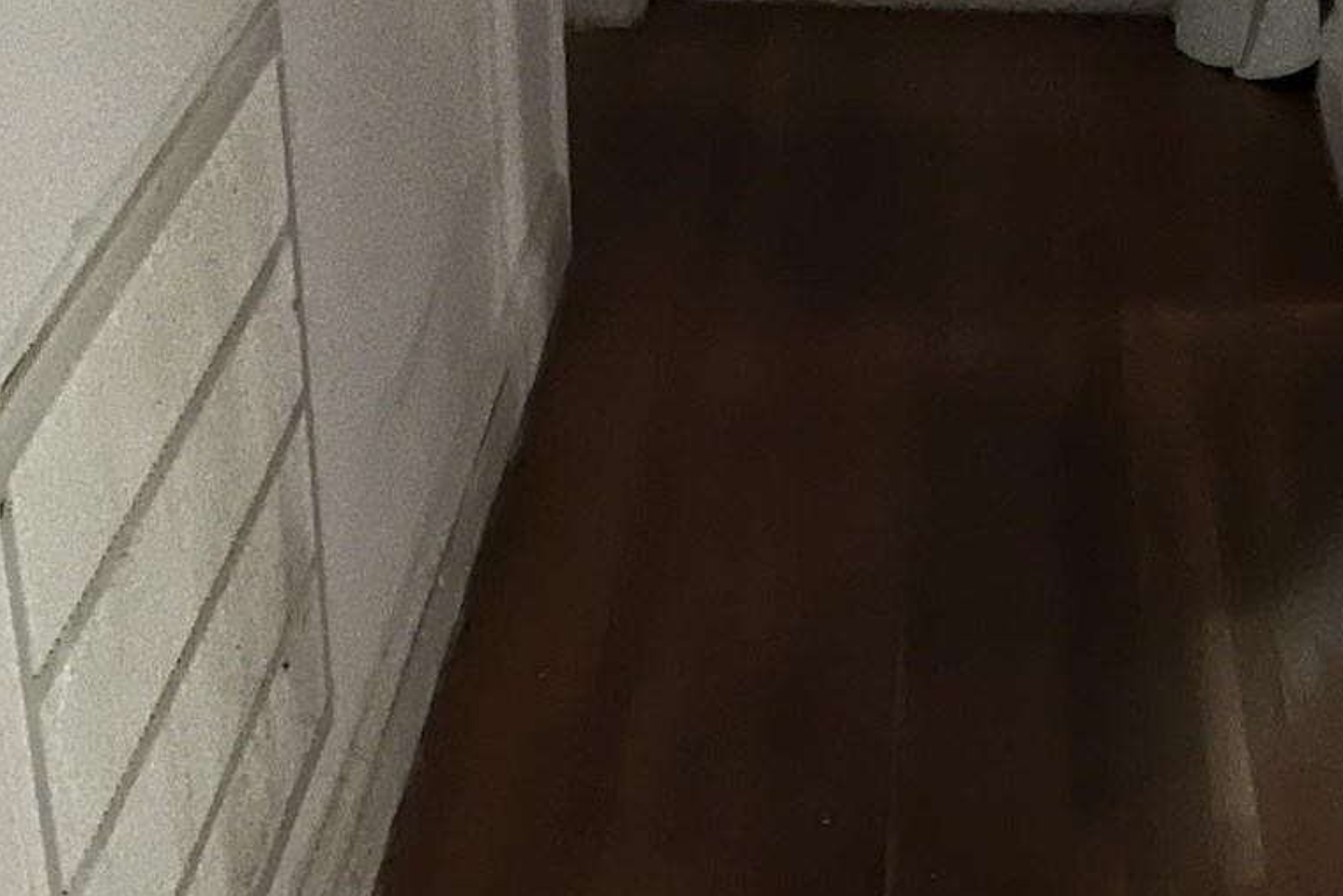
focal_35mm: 82
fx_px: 3059
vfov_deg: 16.6
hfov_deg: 24.6
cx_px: 931
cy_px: 590
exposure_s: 1/11
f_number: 1.6
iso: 640
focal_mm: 5.1
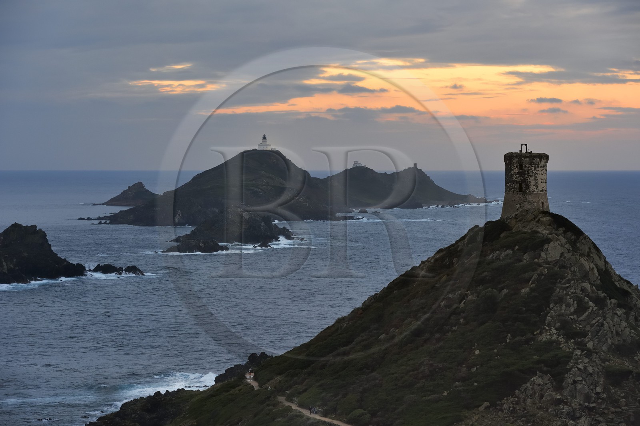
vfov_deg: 12.2
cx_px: 320
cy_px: 213
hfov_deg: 18.3
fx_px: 1989
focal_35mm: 112
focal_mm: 112
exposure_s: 1/160
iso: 800
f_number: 6.3
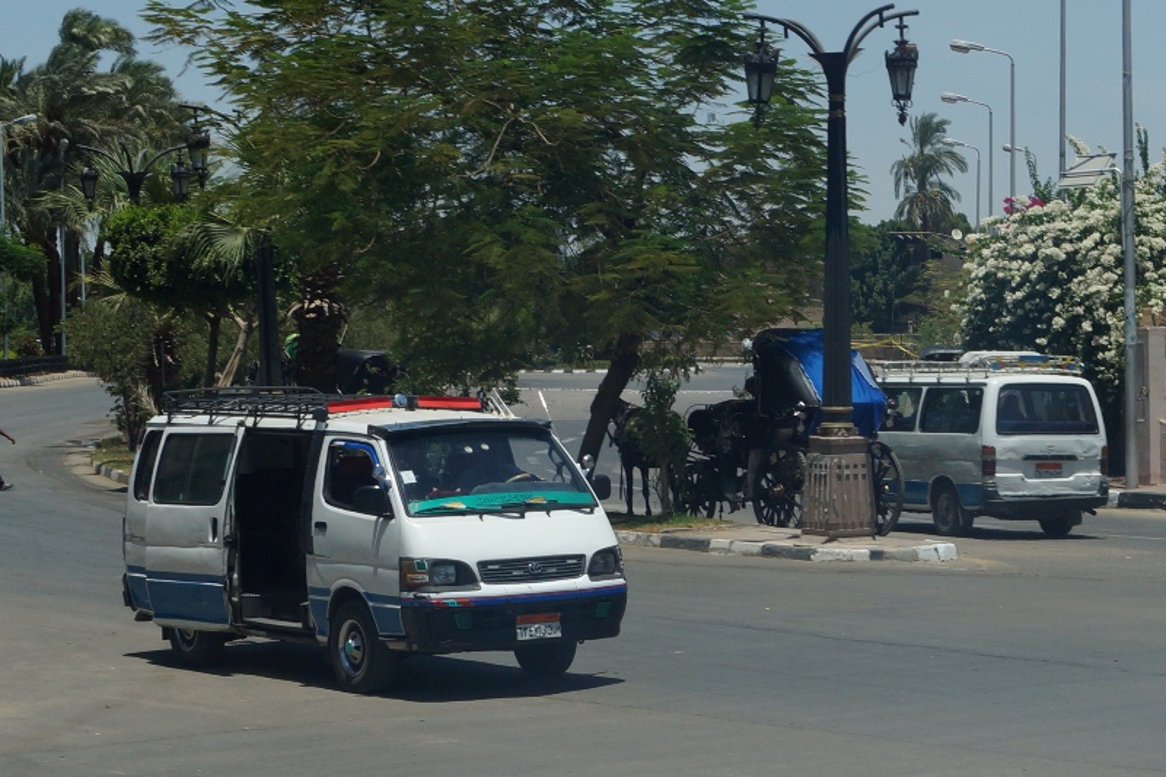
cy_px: 388
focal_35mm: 59
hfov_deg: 33.9
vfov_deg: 23.0
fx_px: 1910
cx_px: 583
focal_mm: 28
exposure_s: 1/400
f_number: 8
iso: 100
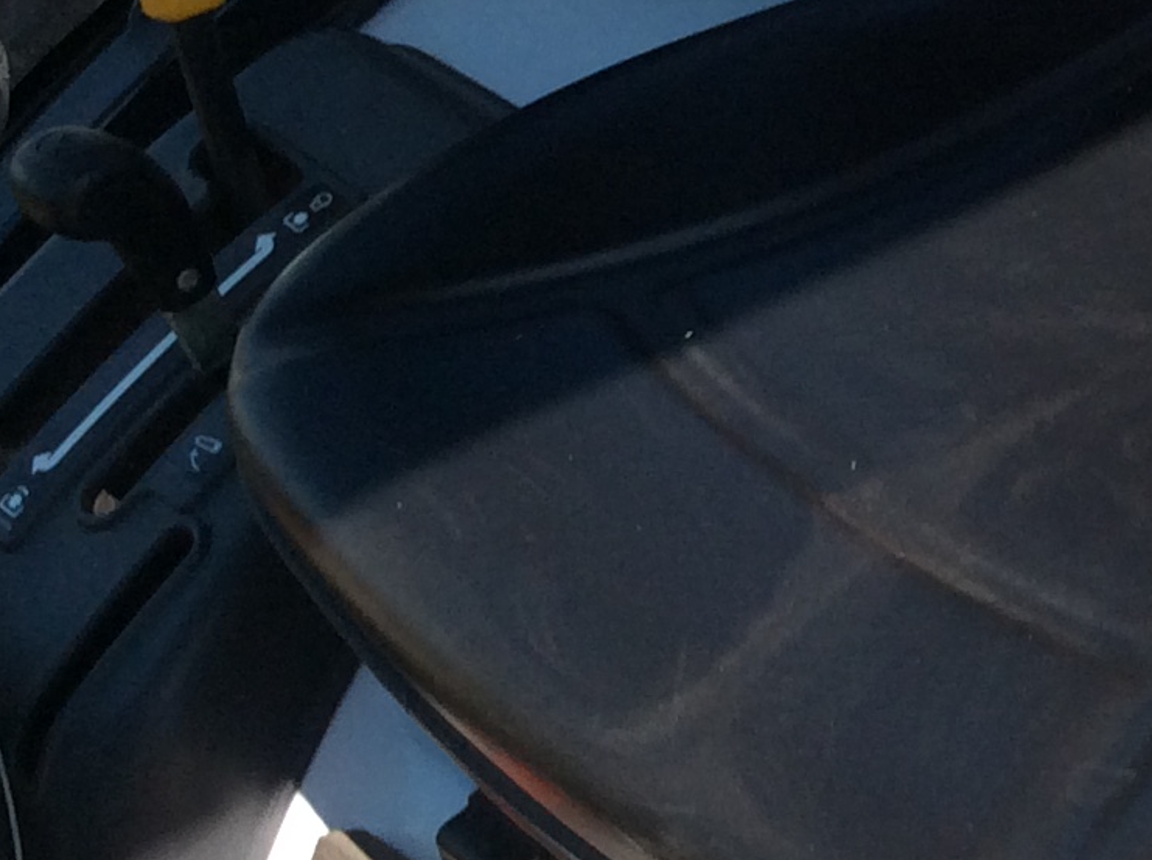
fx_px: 3721
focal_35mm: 112
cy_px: 355
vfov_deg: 13.2
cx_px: 1304
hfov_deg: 17.0
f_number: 2.4
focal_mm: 3.3
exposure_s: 1/794
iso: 32
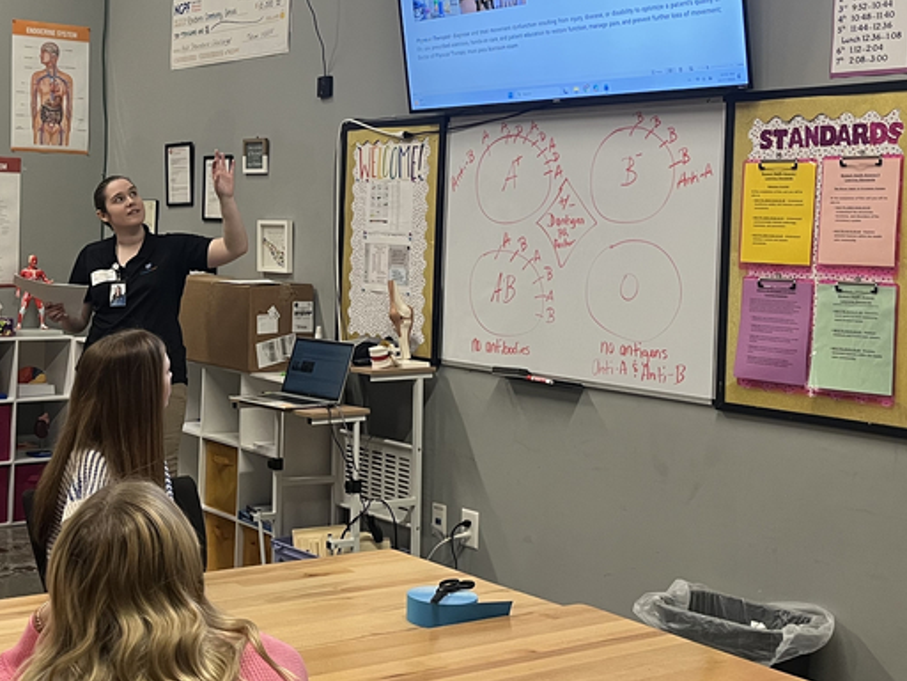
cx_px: 239
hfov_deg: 36.1
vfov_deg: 27.9
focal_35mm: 52
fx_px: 1362
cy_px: 259
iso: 160
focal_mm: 5.1
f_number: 1.6
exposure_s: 1/60
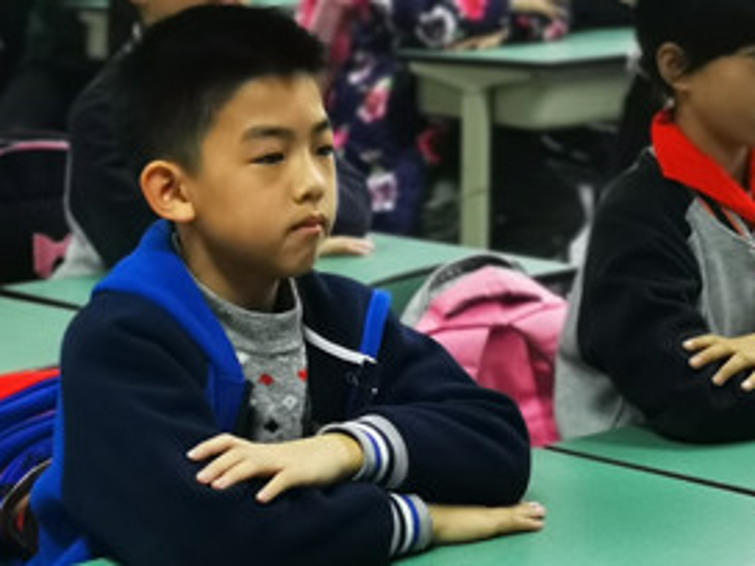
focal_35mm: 119
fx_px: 2595
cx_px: 408
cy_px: 191
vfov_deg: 12.4
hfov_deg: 16.5
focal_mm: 5.58
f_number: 4
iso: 200
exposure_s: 1/50
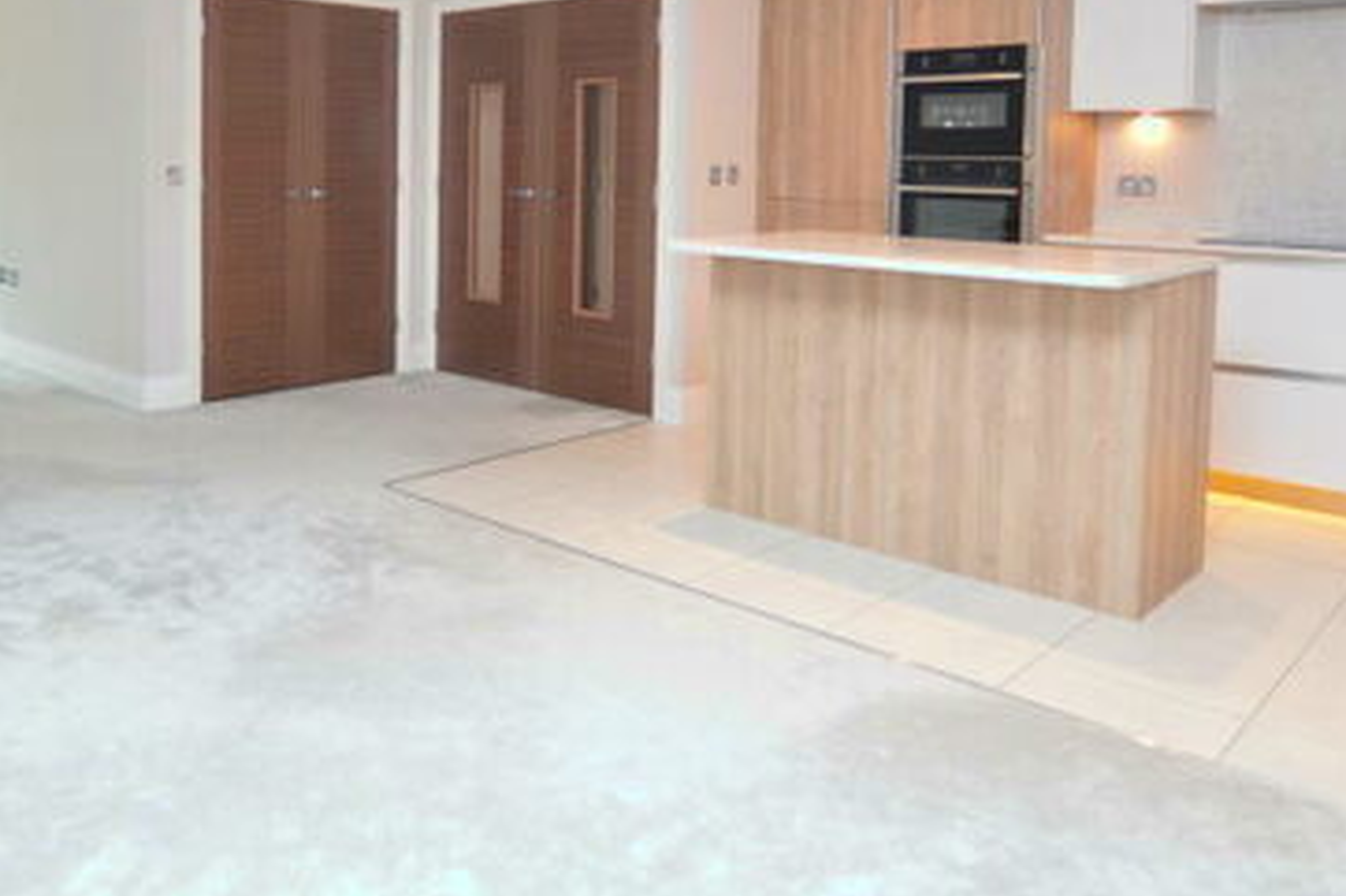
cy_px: 219
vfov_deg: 43.4
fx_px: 1084
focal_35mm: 29
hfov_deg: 62.3
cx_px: 461
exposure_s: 1/60
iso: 400
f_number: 4
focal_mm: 10
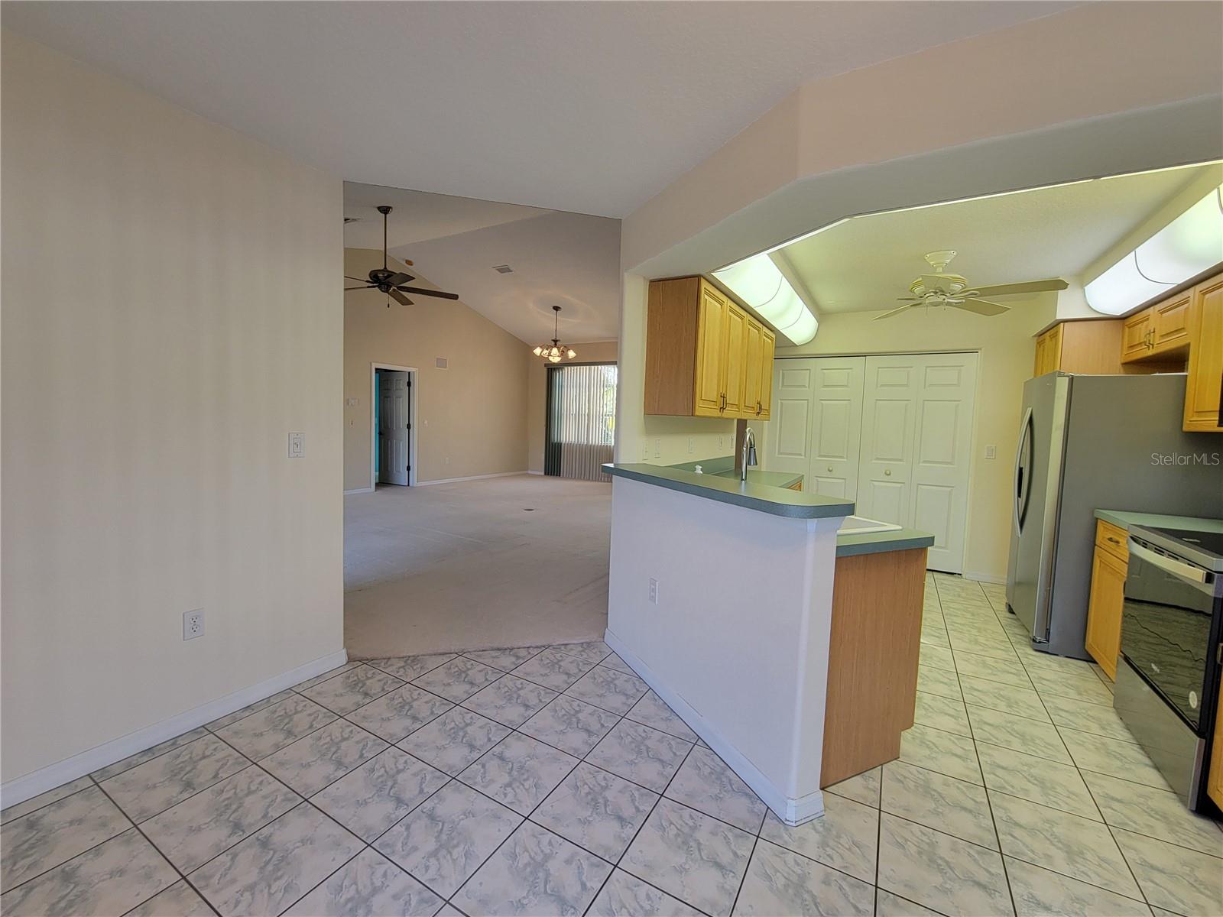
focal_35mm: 13
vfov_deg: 89.9
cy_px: 458
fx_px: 459
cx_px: 612
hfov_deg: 106.2
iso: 80
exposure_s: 1/60
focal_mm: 2.2
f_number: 2.2
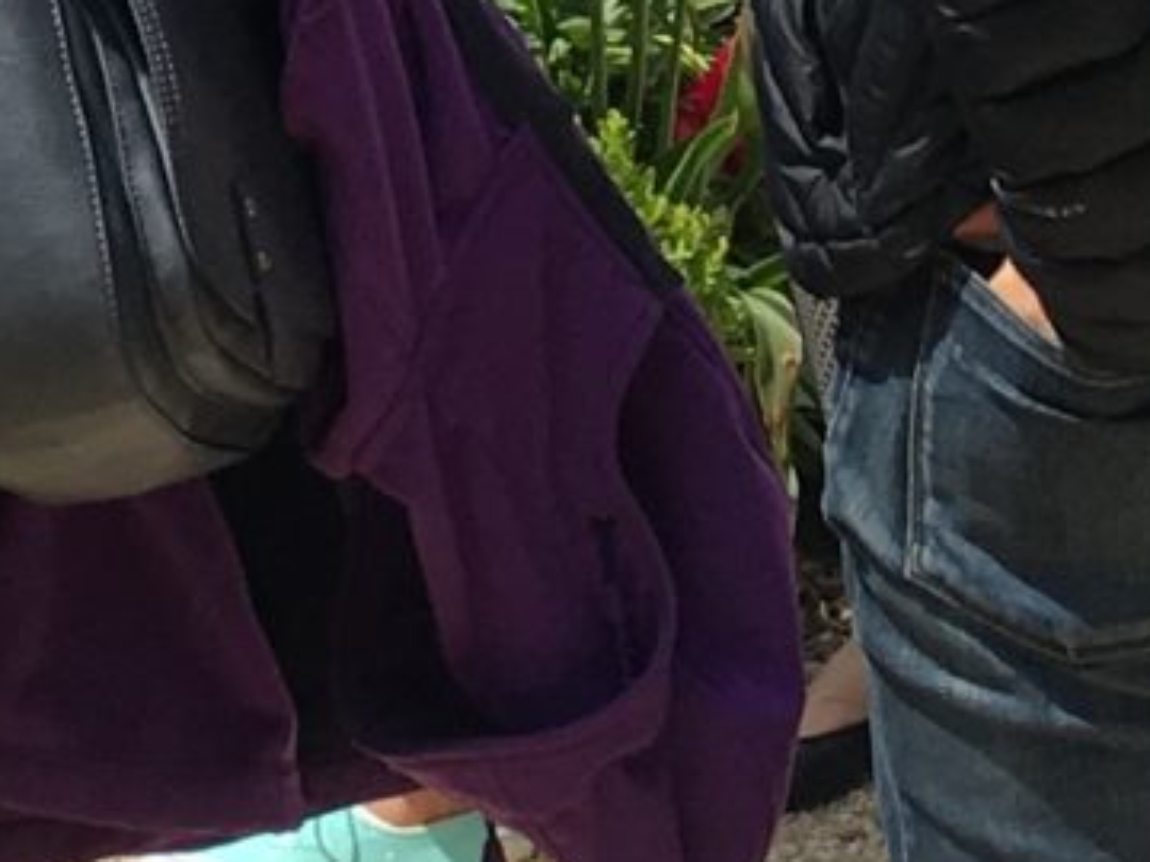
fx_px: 6844
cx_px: -696
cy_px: -1497
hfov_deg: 9.3
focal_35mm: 206
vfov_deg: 6.7
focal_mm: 4.15
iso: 25
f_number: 2.2
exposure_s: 1/1282
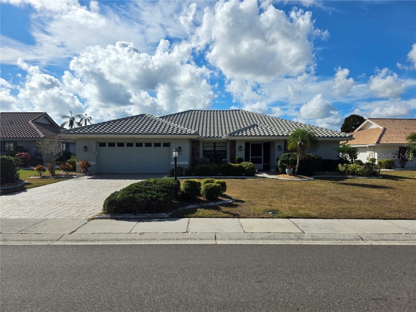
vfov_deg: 58.9
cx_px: 208
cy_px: 156
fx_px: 276
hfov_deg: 73.9
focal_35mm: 23
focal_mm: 6.3
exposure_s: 1/7944
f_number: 1.7
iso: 64
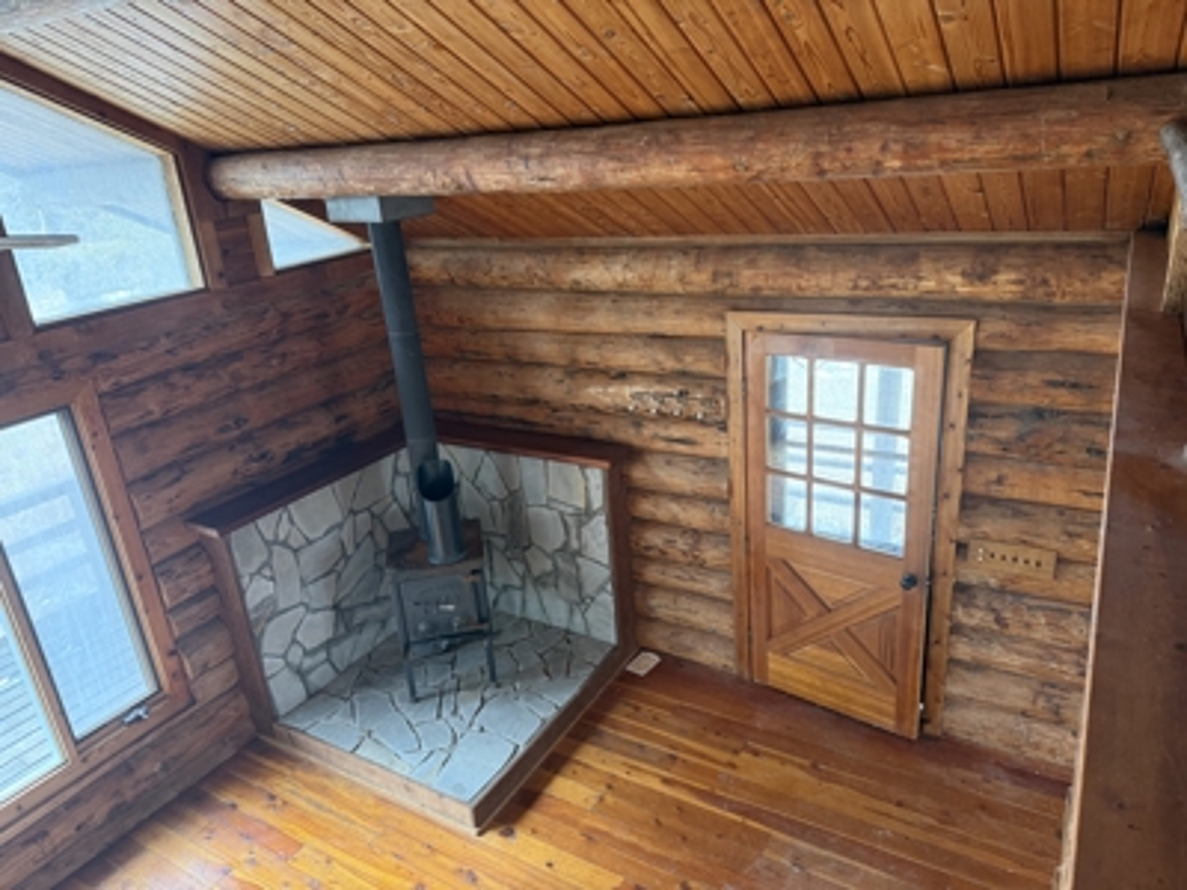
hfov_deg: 71.6
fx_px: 823
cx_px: 594
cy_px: 445
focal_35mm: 24
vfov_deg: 56.8
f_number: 1.78
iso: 250
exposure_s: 1/60
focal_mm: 6.76
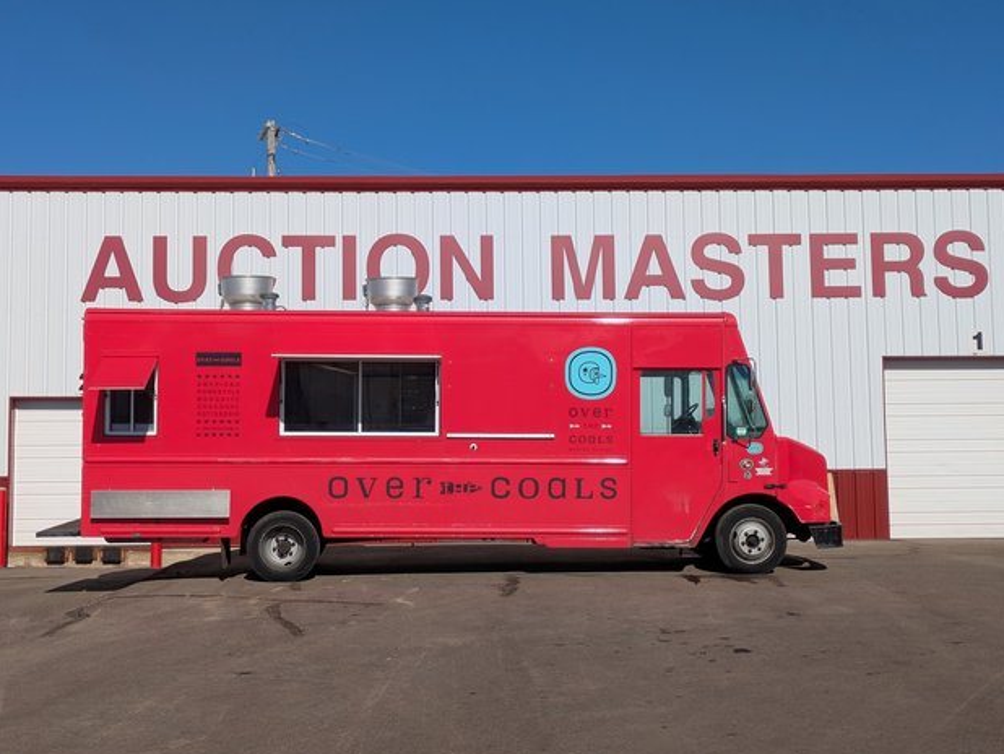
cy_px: 381
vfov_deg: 28.1
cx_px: 508
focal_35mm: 52
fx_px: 1509
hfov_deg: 36.8
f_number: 1.89
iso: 44
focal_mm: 5.43
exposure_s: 1/4926
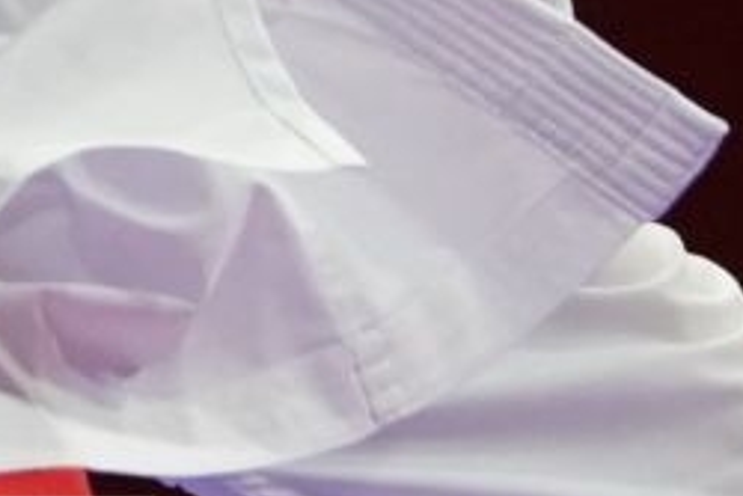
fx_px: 62342
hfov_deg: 0.7
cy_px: -288
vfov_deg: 0.5
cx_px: -122
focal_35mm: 3019
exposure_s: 1/1000
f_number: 4
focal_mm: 280
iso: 2500
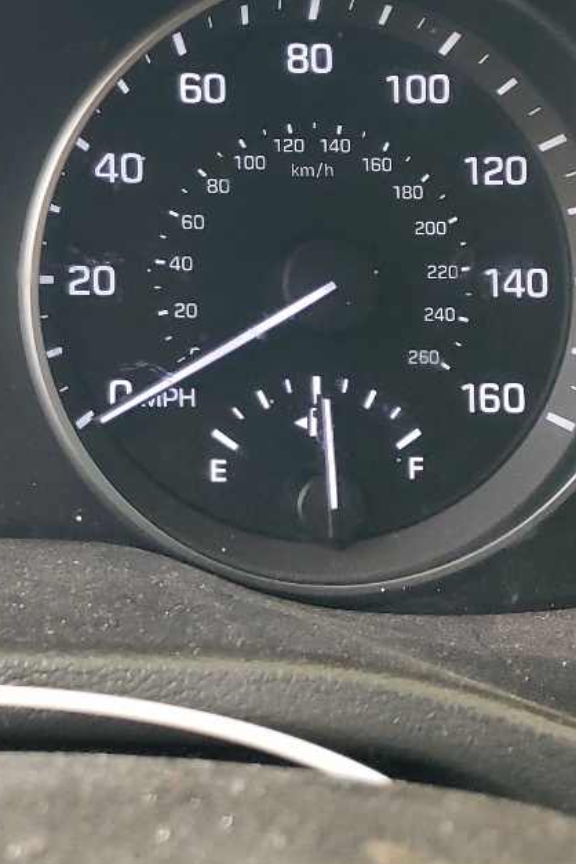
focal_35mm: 69
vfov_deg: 28.7
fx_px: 1656
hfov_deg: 18.1
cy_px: 185
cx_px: -216
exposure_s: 1/60.2
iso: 225
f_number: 1.5
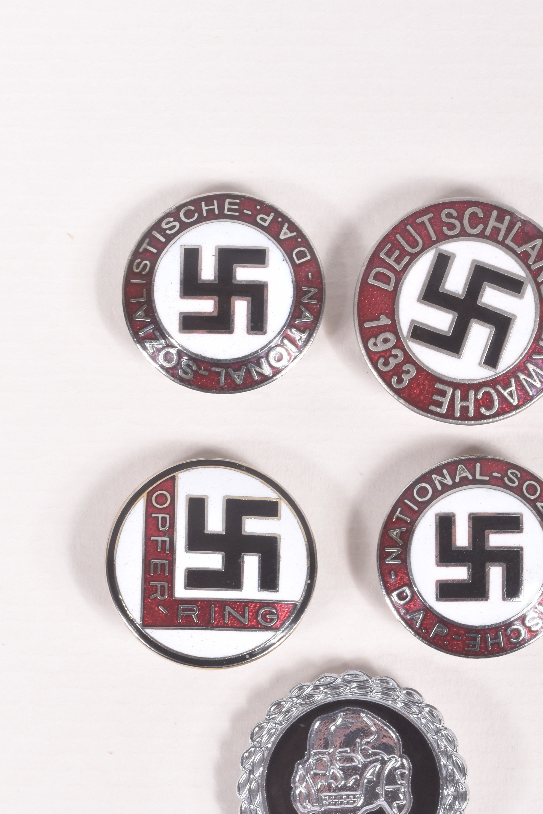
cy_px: 592
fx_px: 3213
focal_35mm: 142
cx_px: 341
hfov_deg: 9.7
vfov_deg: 14.4
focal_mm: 60
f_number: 18
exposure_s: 1/125
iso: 100
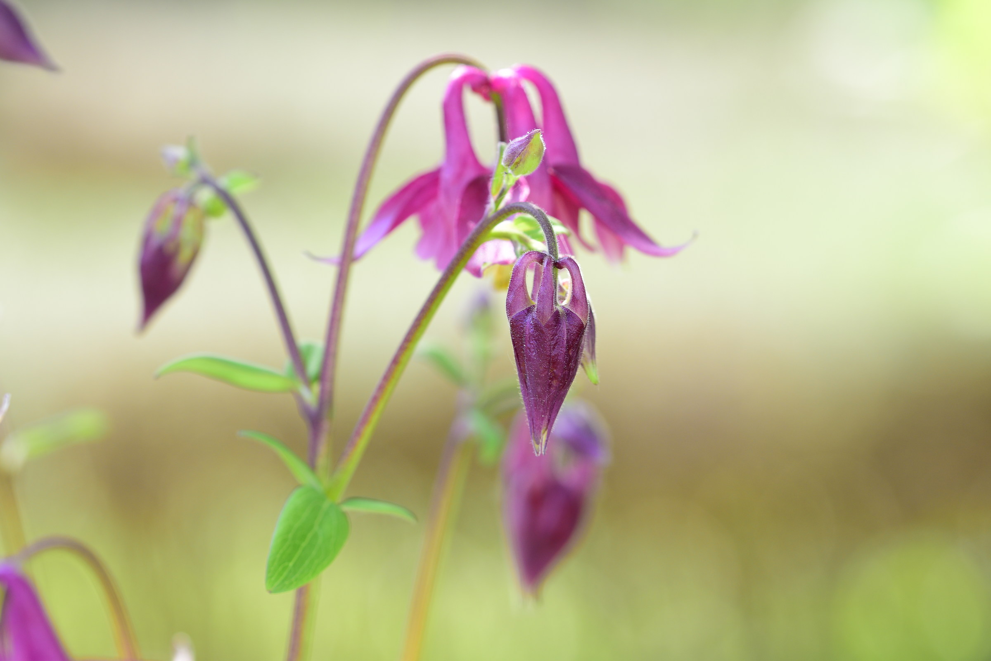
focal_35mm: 158
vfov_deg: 8.7
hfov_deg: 13.0
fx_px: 4335
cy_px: 330
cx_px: 496
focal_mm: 105
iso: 200
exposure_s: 1/80
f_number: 7.1
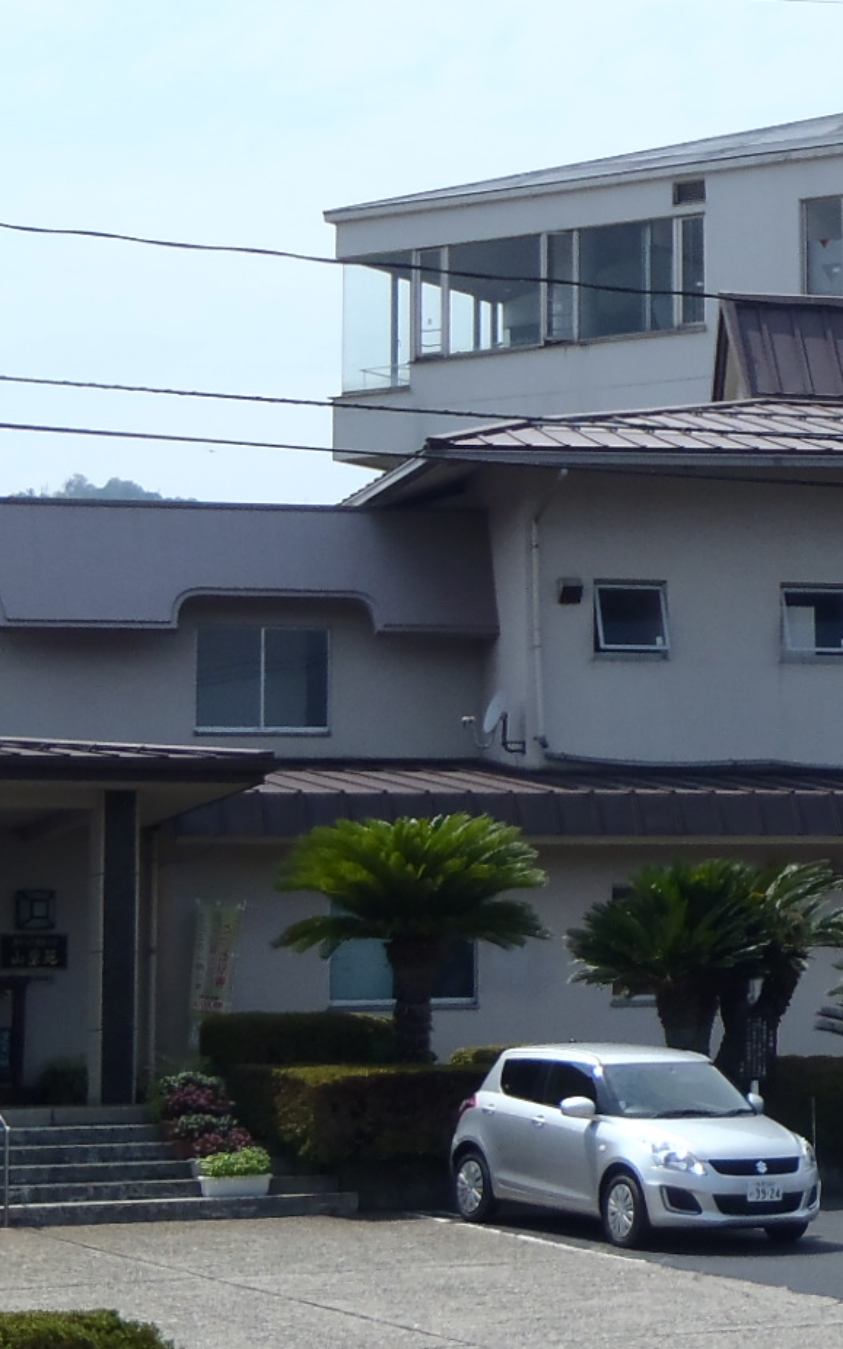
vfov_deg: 19.2
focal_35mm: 108
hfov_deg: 11.8
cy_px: 340
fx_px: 3971
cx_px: 1088
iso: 80
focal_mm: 8.25
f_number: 14
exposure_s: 1/80
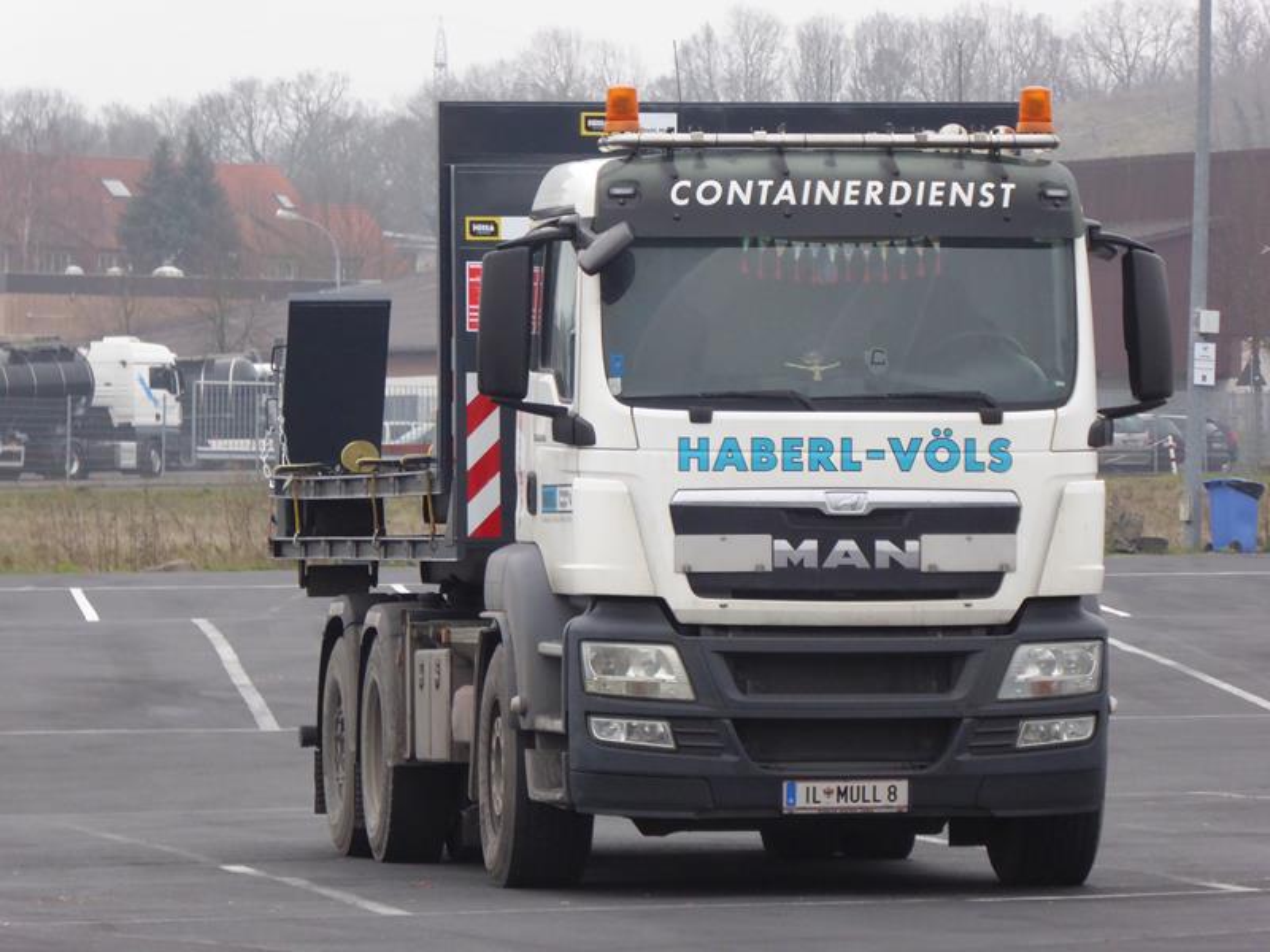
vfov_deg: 4.5
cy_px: 476
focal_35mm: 333
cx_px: 635
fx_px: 12217
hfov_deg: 6.0
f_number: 5.8
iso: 400
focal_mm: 53.8
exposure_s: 1/80
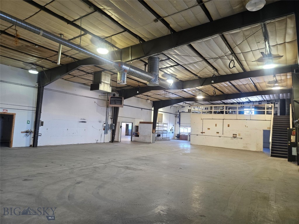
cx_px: 150
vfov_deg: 58.9
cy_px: 112
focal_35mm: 23
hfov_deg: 73.9
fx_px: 199
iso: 400
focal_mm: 5.4
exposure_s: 1/120
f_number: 1.8
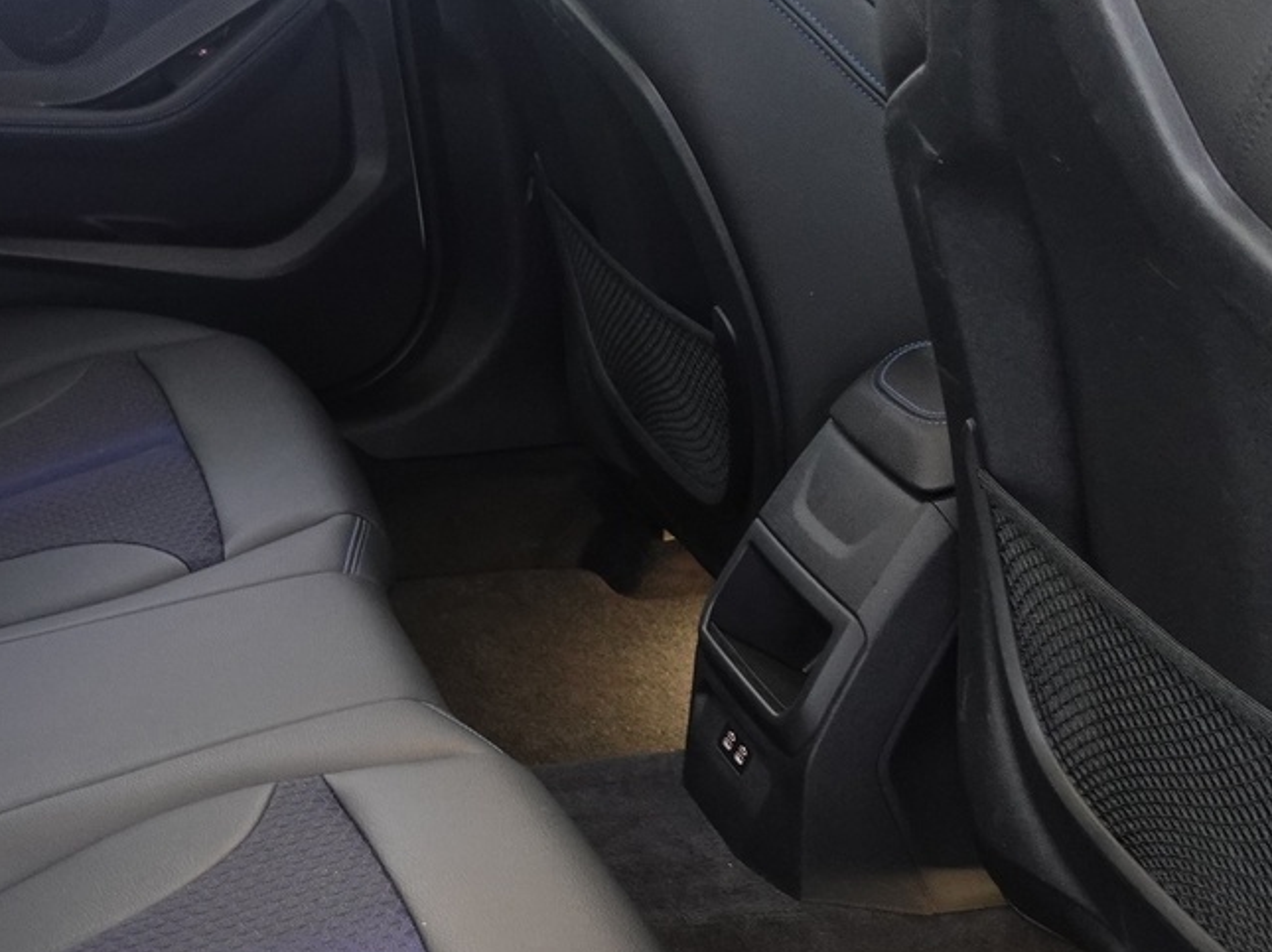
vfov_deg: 25.0
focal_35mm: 58
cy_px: 686
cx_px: -2
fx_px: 2130
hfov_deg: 30.8
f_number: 1.8
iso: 800
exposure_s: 1/15
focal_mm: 9.4
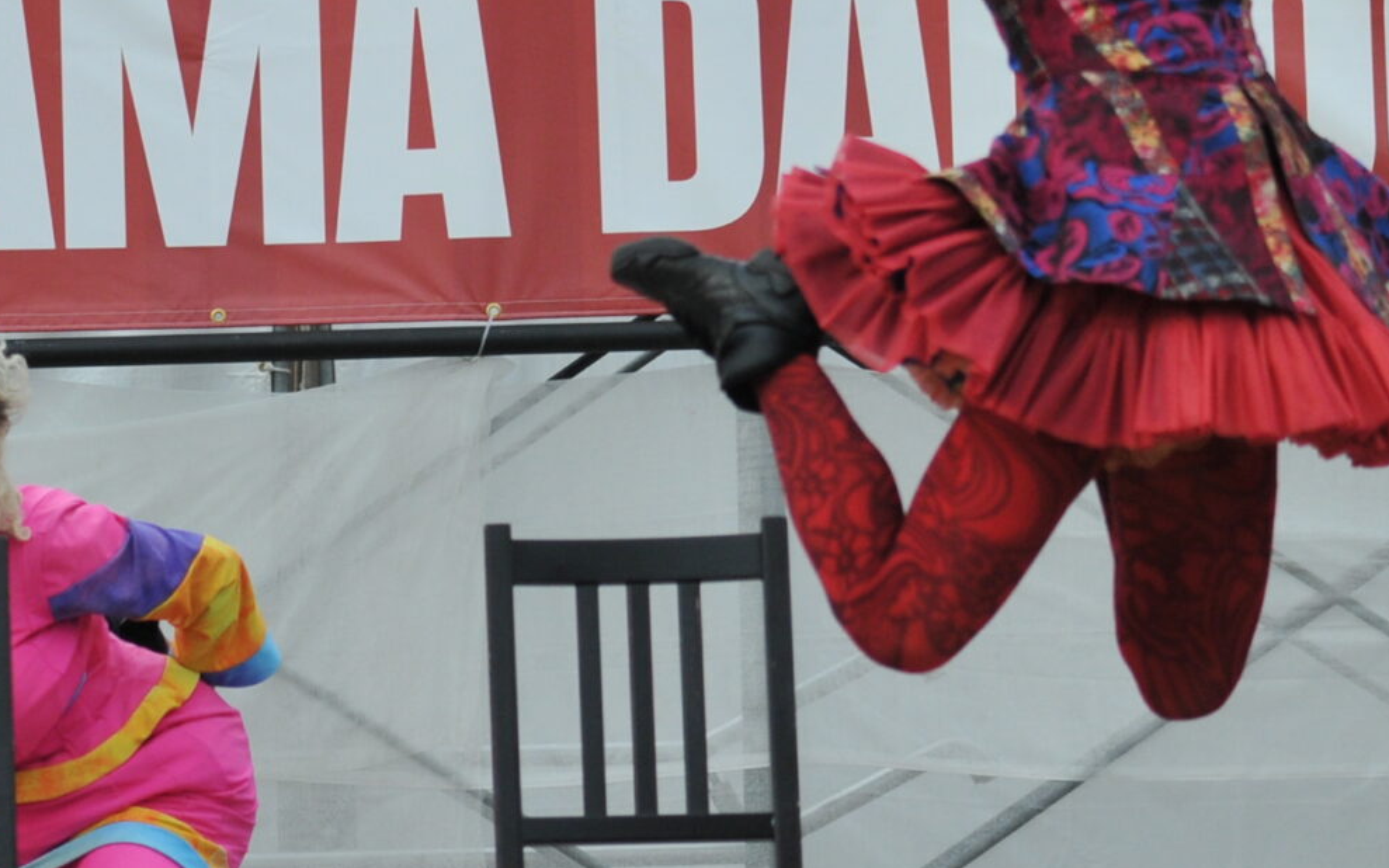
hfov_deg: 6.5
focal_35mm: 324
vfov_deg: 4.1
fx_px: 12264
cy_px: 361
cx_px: 365
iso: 400
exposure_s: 1/1600
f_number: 4
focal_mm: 82
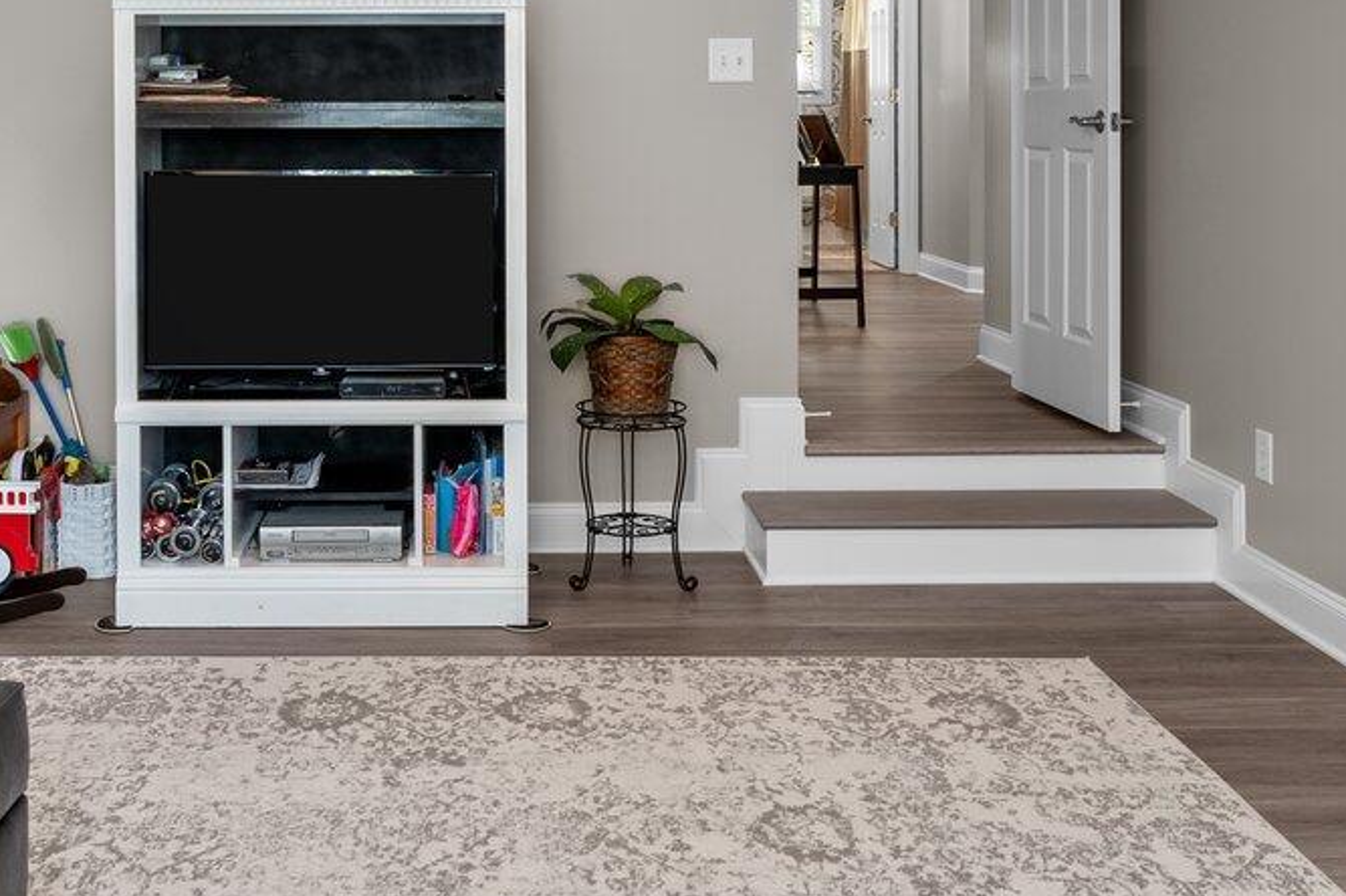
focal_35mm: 43
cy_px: 132
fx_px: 1607
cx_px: 482
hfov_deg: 45.0
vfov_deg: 30.1
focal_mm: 14
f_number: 8
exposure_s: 1/3
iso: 400
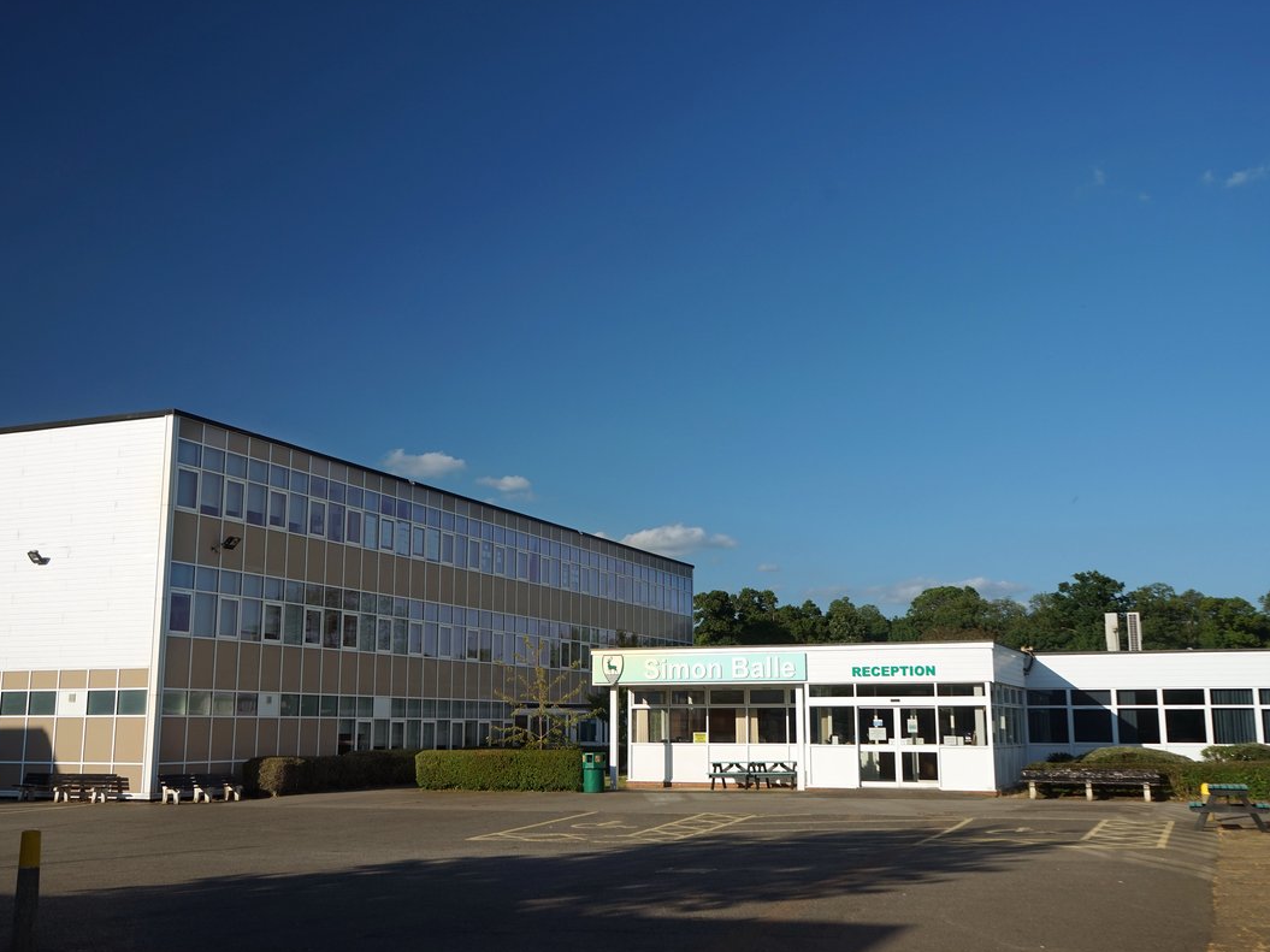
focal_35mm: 35
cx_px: 626
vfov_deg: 40.7
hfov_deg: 52.6
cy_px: 475
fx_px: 1284
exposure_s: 1/125
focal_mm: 32
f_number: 8
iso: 100
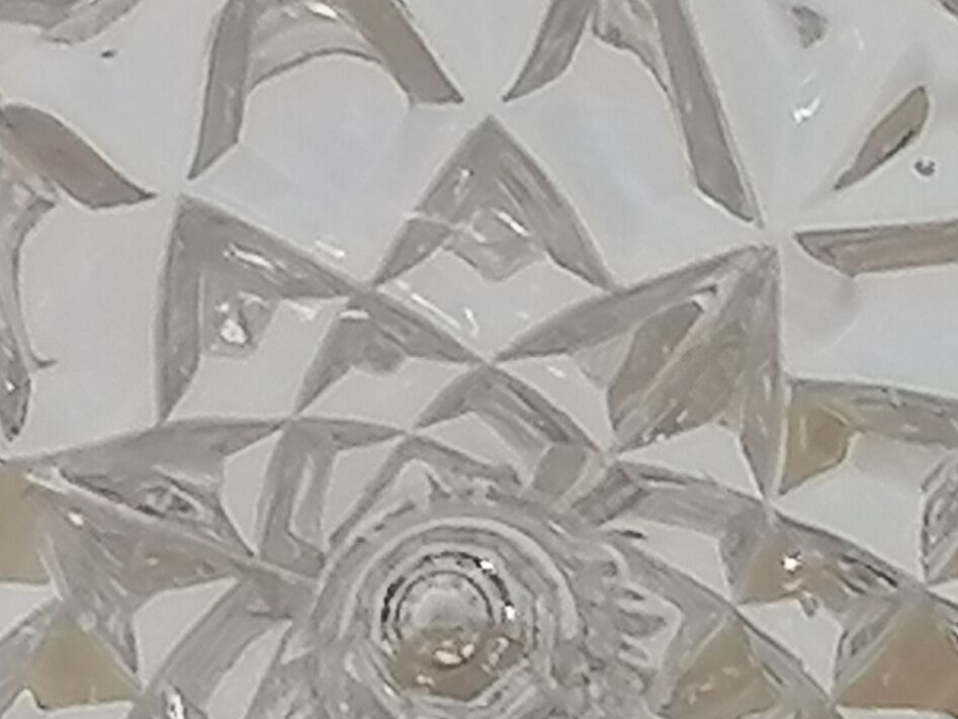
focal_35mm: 342
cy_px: 696
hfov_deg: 5.7
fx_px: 9468
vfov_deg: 4.3
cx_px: 1408
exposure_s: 1/100
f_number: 1.8
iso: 100
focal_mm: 4.75
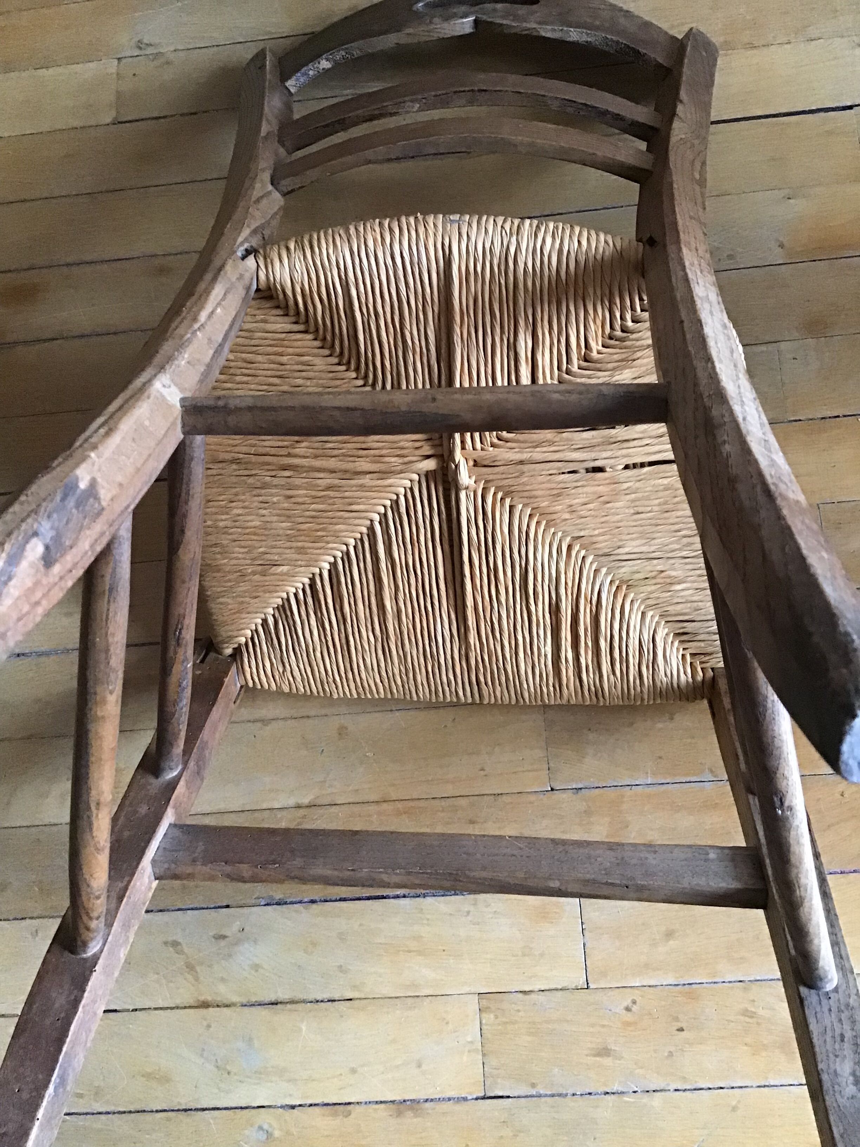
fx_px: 1027
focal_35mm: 31
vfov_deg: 58.4
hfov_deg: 45.4
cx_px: 430
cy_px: 574
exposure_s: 1/25
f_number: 2.4
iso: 250
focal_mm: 3.3
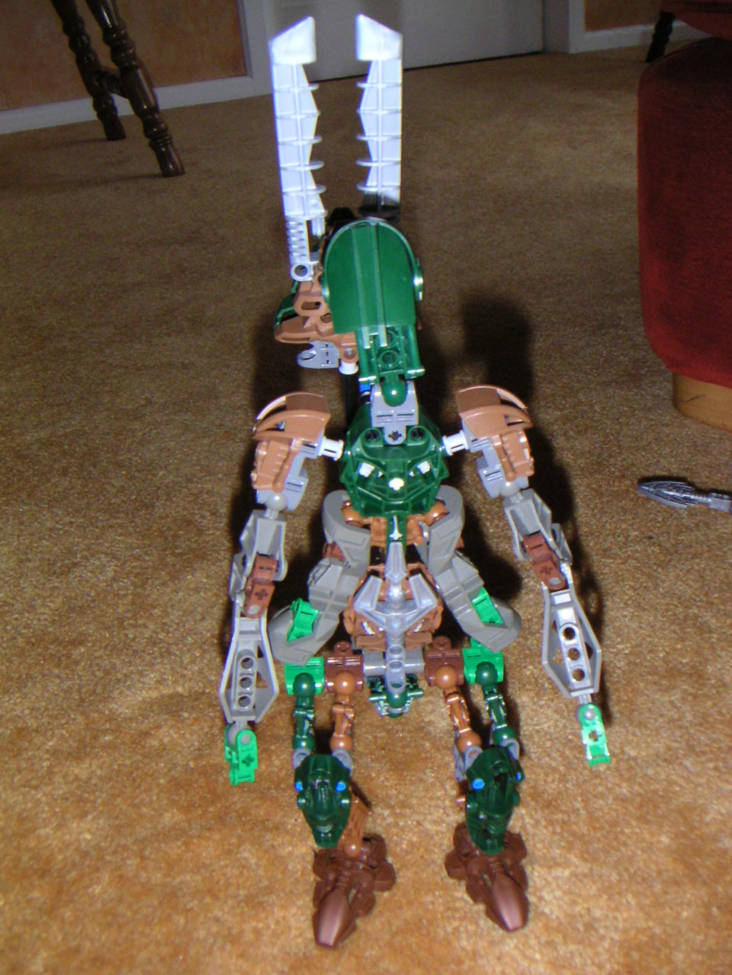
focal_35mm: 39
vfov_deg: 47.9
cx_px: 366
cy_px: 488
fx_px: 1100
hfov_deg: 36.8
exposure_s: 1/45
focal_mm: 5.1
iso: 200
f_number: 6.7
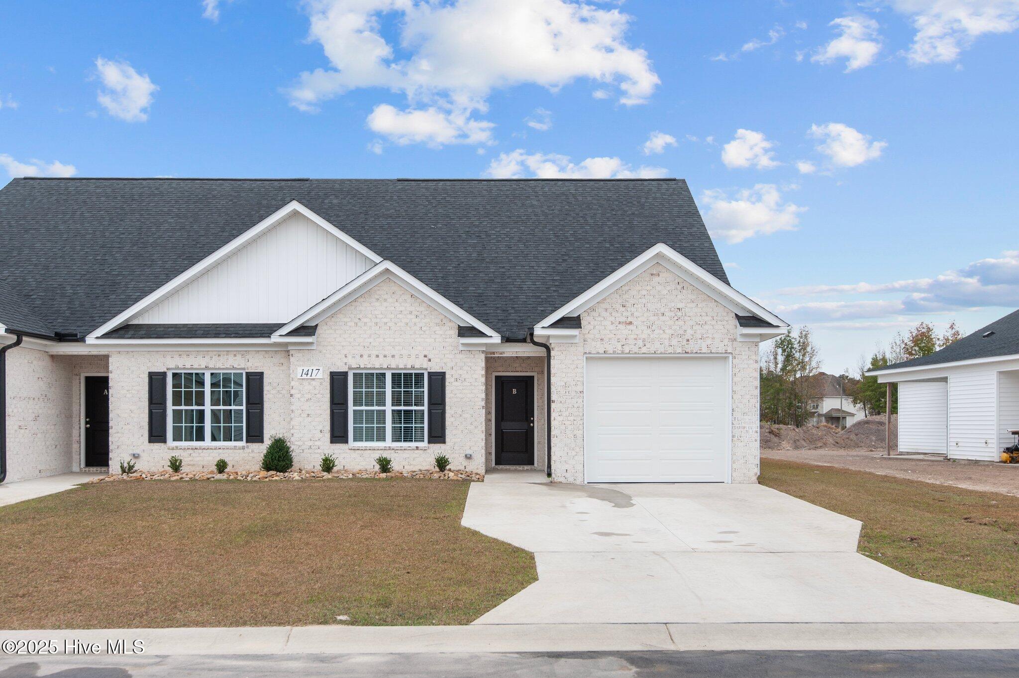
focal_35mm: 35
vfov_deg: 37.8
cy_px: 339
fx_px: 990
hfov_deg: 54.5
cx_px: 510
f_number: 7.1
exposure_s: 1/200
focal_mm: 35
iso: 400
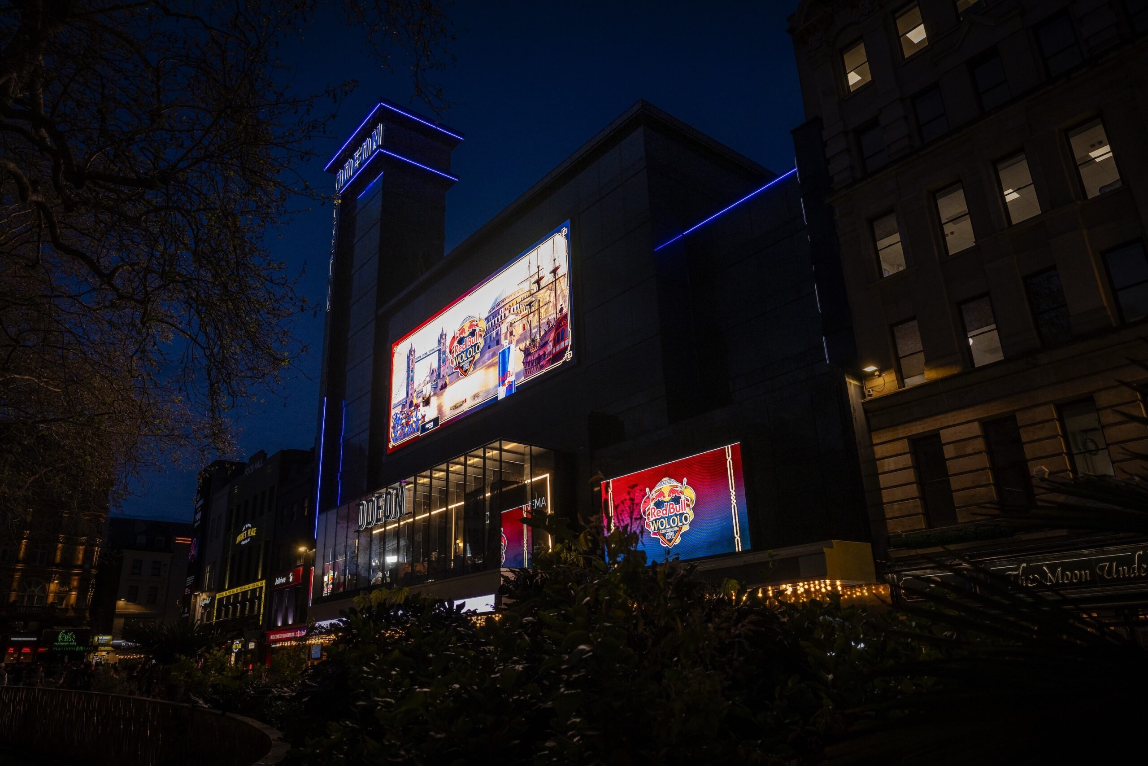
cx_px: 574
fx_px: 765
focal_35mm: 24
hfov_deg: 73.7
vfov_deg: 53.1
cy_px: 383
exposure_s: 1/125
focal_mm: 24
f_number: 7.1
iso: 1600
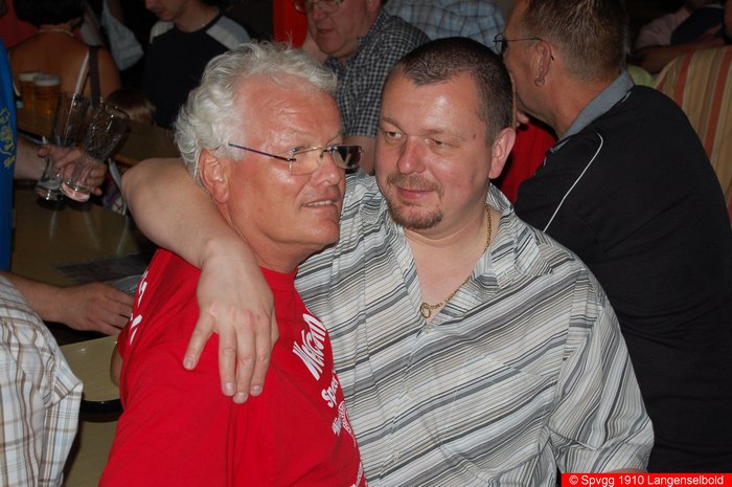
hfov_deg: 24.6
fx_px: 1676
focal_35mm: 82
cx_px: 366
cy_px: 244
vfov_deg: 16.5
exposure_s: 1/60
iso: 400
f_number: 5.6
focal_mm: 55
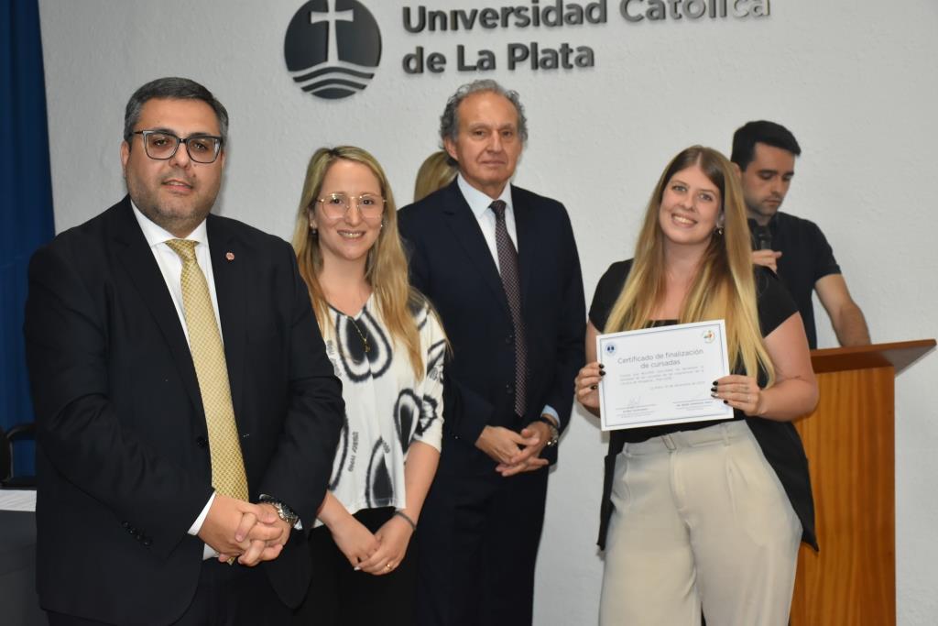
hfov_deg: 28.1
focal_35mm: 72
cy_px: 313
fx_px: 1876
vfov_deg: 18.9
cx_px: 469
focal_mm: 48
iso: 1600
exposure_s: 1/100
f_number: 5.6
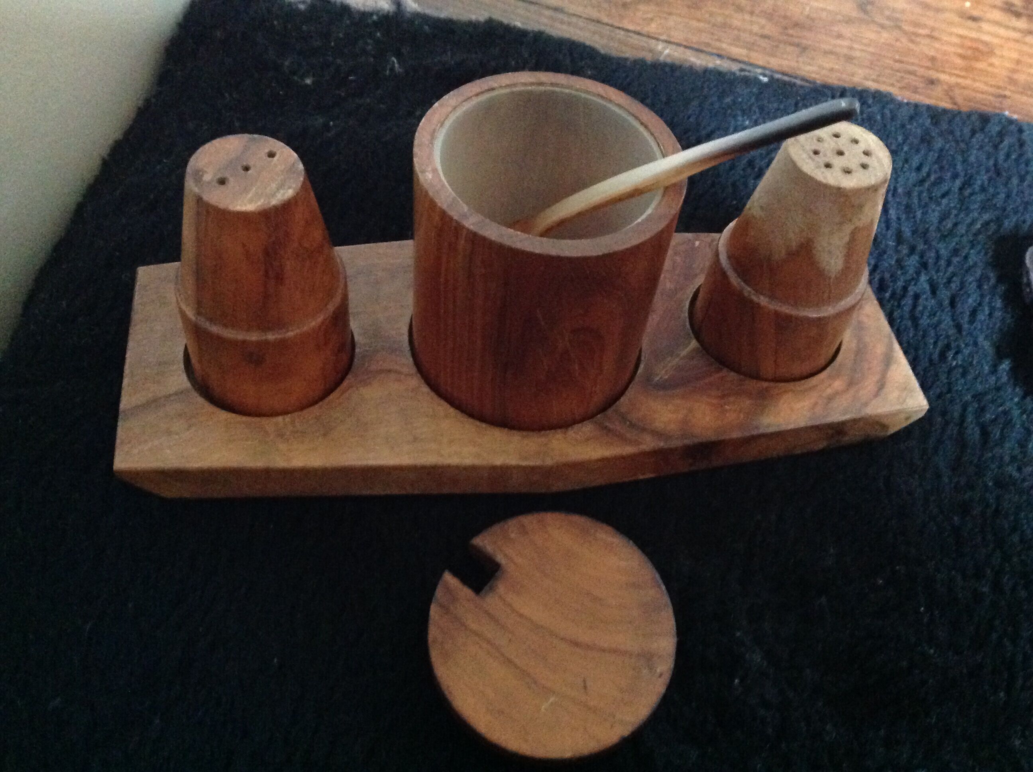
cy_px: 386
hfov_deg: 52.7
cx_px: 516
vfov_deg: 40.6
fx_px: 1043
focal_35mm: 35
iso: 800
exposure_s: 1/15
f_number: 2.4
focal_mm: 4.28
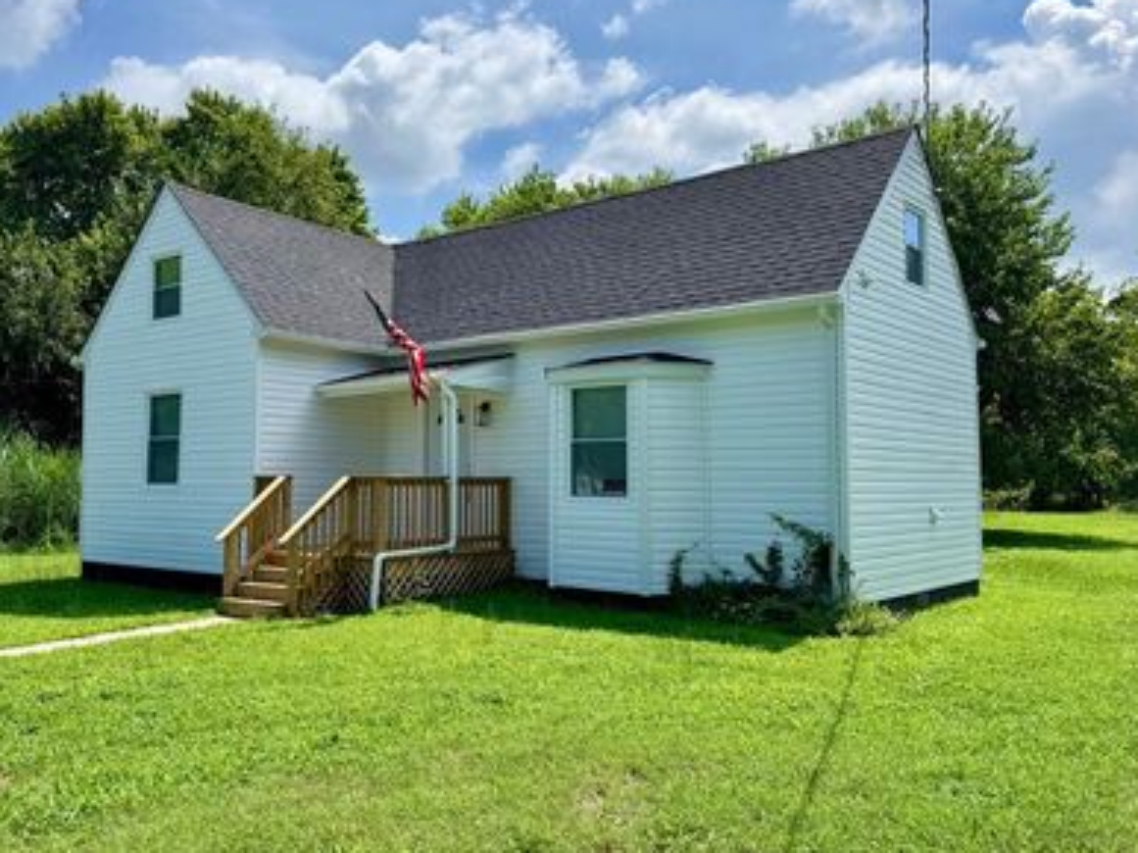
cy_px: 419
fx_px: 1019
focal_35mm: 31
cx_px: 488
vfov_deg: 45.4
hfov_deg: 58.1
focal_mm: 6.76
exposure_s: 1/3413
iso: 80
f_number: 1.78
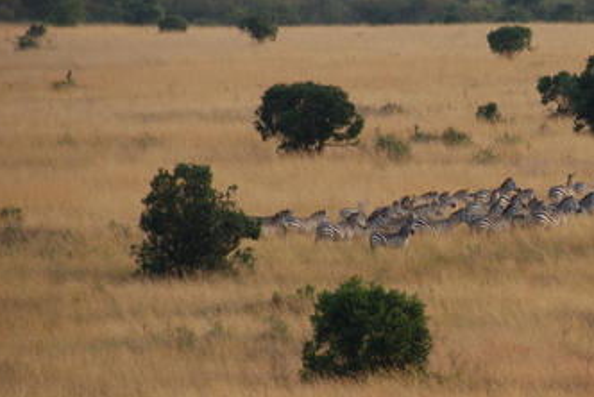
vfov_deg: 2.2
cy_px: 159
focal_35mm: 632
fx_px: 10437
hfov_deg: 3.3
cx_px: 569
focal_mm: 200
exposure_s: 1/60
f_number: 5.6
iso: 100
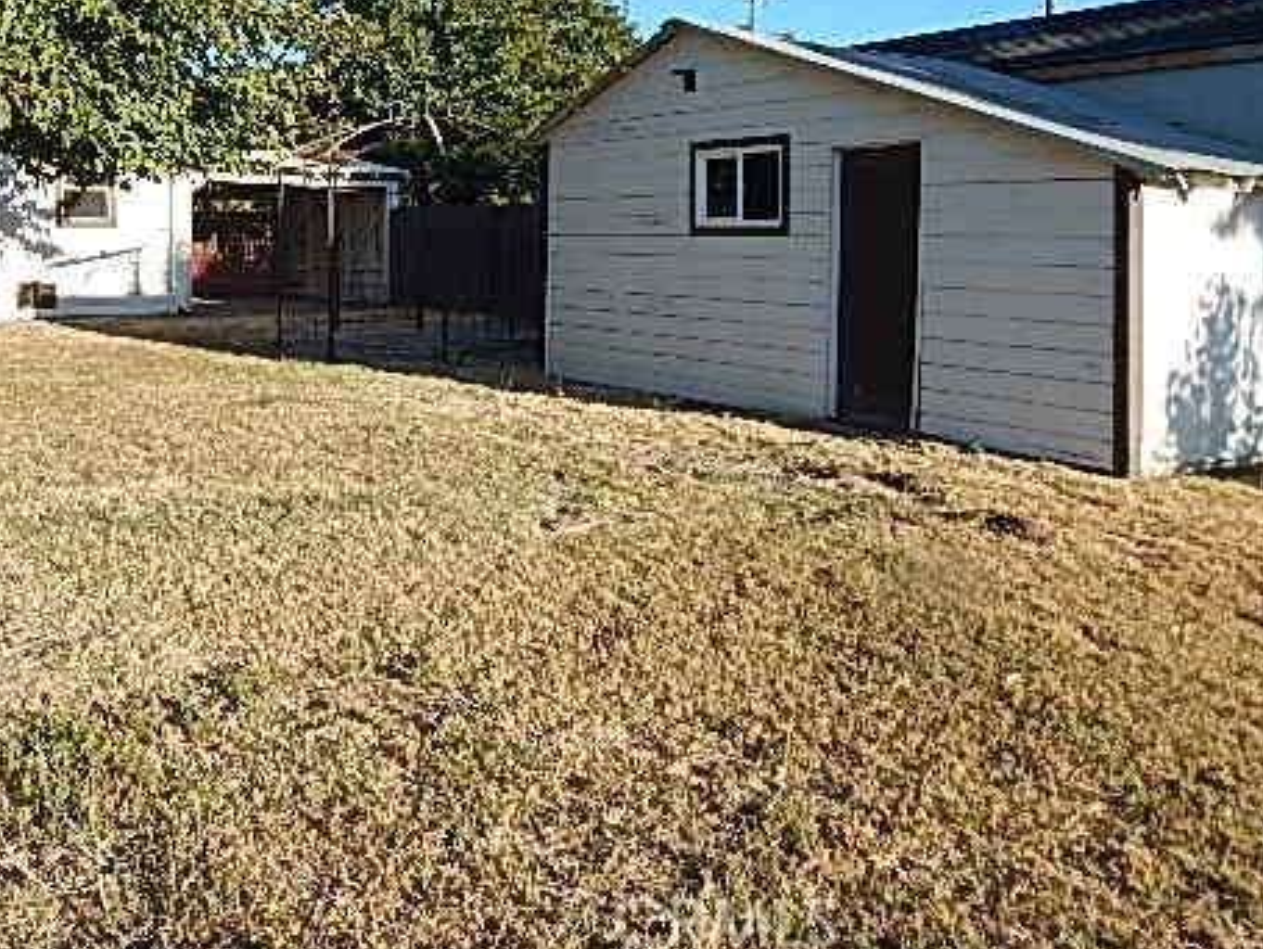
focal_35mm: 31
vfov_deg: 44.6
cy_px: 295
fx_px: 1132
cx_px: 476
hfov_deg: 57.6
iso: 125
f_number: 3
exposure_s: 1/1000
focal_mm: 4
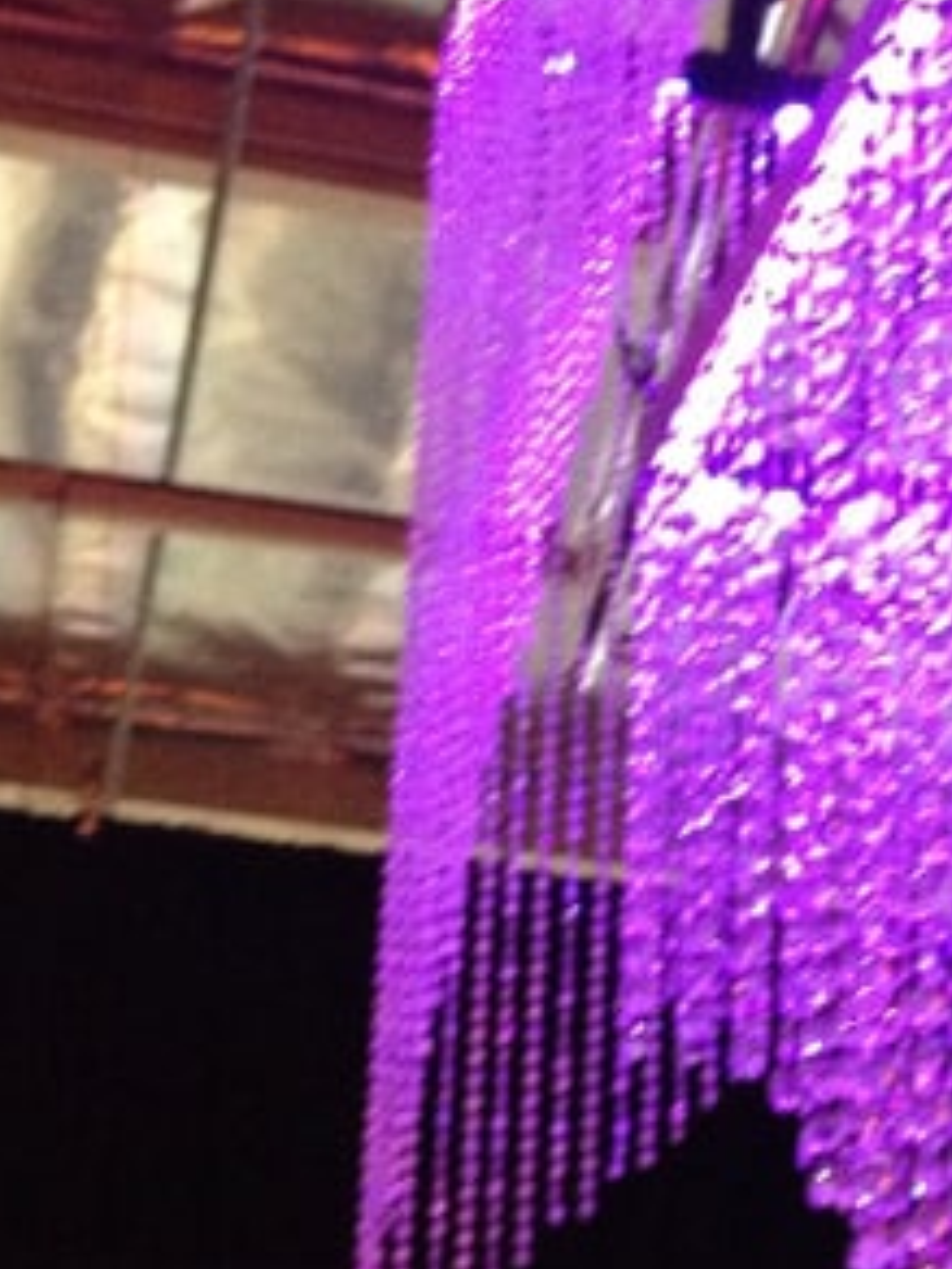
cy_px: 991
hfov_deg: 11.9
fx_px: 4400
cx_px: 1339
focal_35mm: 120
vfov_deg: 16.3
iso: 320
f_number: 2.4
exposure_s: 1/20
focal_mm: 4.28
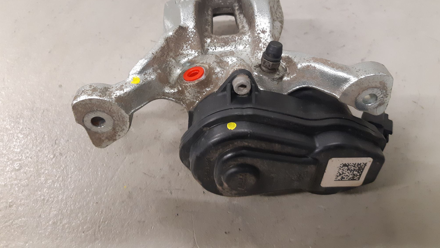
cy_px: 93
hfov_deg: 66.1
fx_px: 338
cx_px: 225
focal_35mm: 29
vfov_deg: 39.9
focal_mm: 3.93
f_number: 1.7
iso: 250
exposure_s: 1/50
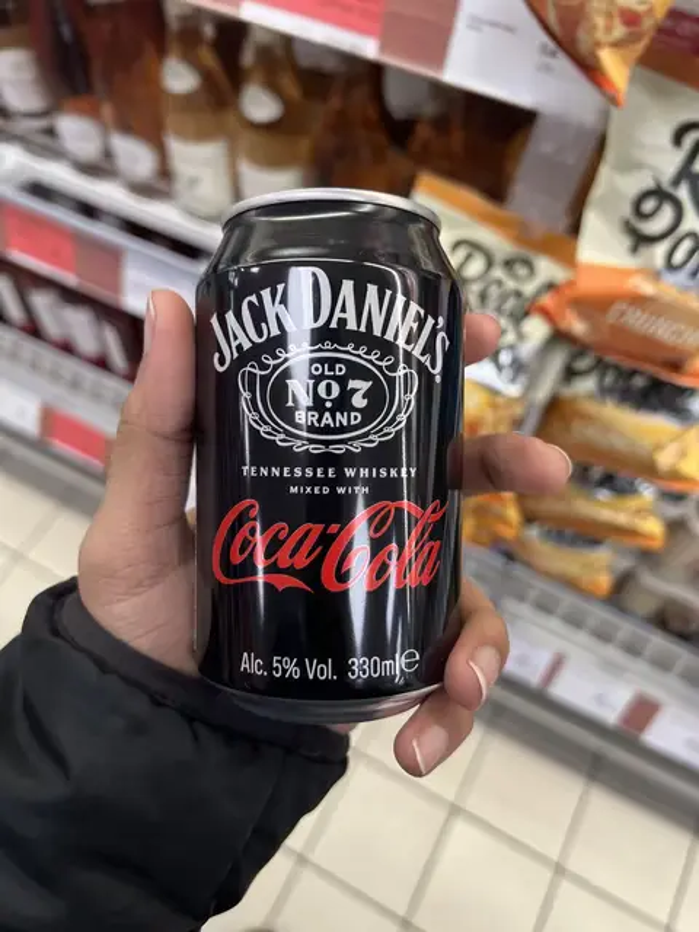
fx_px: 700
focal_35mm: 26
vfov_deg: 67.3
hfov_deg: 53.1
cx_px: 350
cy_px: 466
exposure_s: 1/100
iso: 125
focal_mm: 5.7
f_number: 1.5
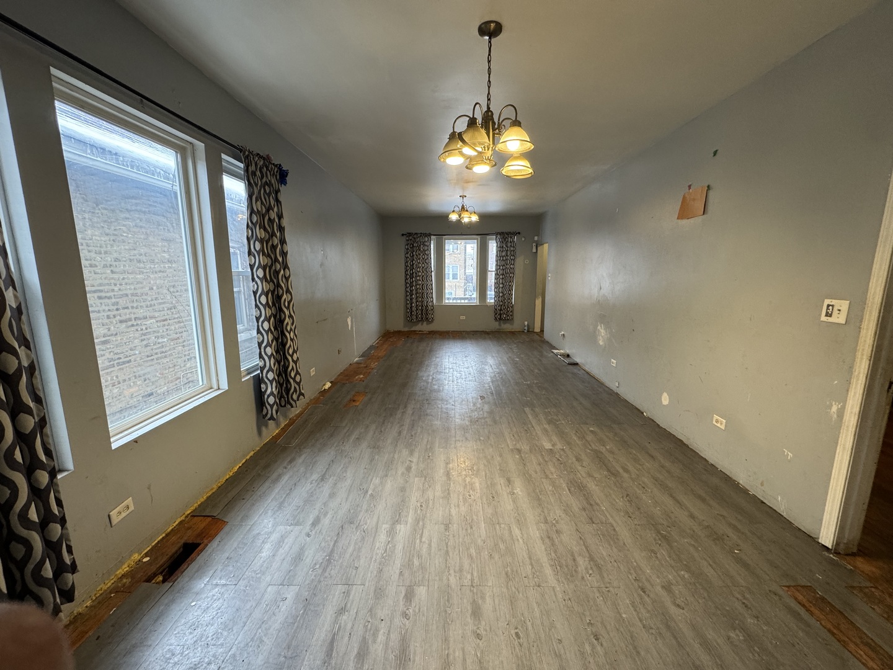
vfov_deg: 85.7
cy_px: 335
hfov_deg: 102.1
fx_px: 361
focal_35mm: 14
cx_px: 446
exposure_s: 1/60
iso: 200
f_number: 2.2
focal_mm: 2.22
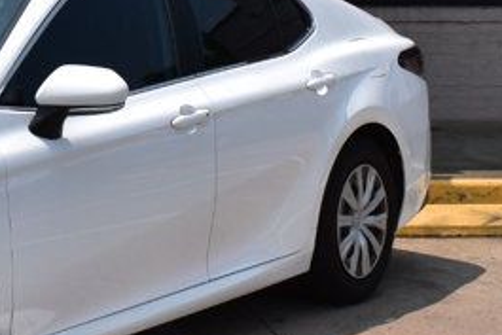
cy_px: -51
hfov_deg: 14.1
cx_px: -157
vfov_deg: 9.8
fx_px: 1939
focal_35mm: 139
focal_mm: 24
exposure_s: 1/500
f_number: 11
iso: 200
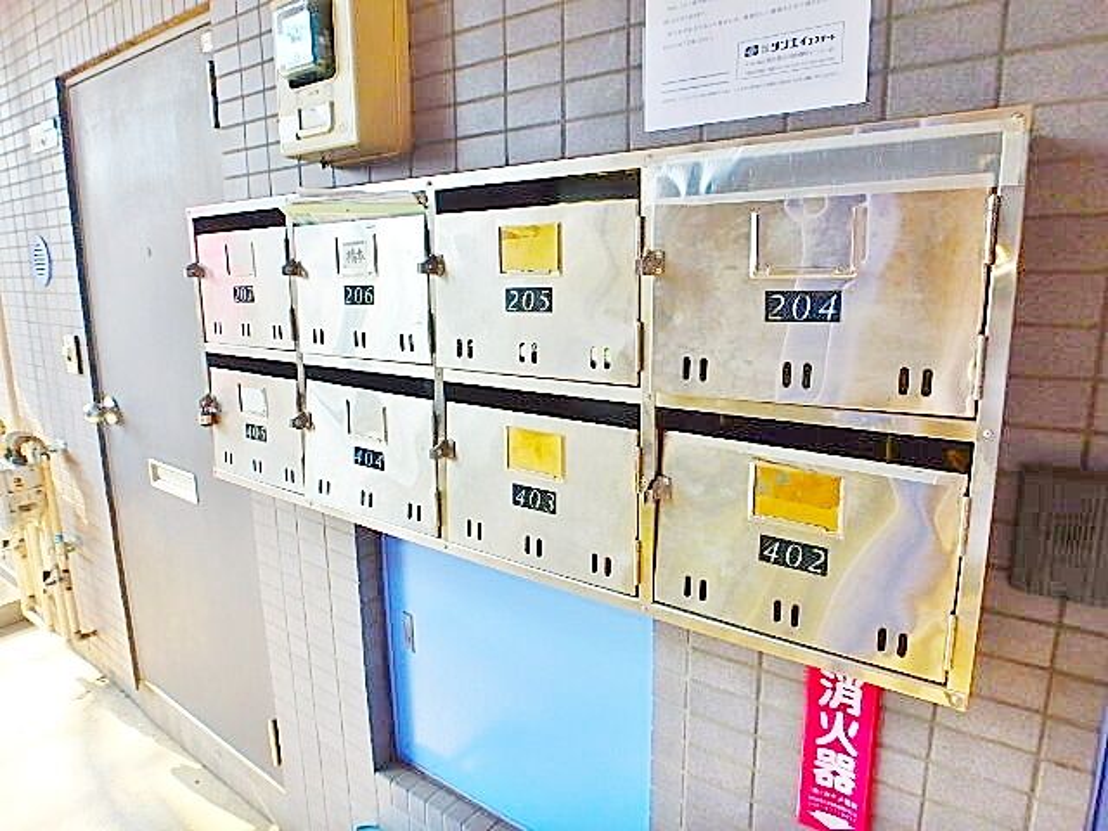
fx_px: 672
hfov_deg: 79.0
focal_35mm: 21
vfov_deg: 63.4
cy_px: 416
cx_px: 554
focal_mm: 3.7
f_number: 3.5
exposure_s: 1/80
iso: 125
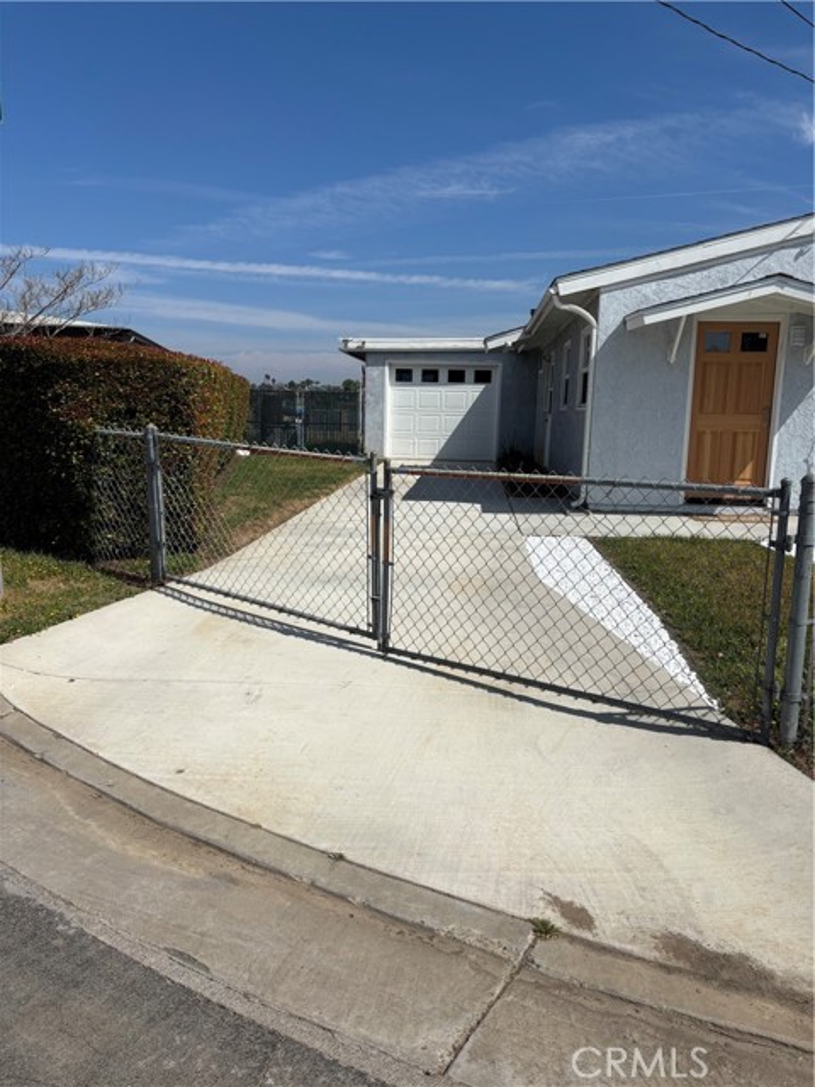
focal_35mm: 26
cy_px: 544
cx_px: 408
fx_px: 816
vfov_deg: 67.3
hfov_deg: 53.1
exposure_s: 1/8333
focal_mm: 5.96
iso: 50
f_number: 1.6
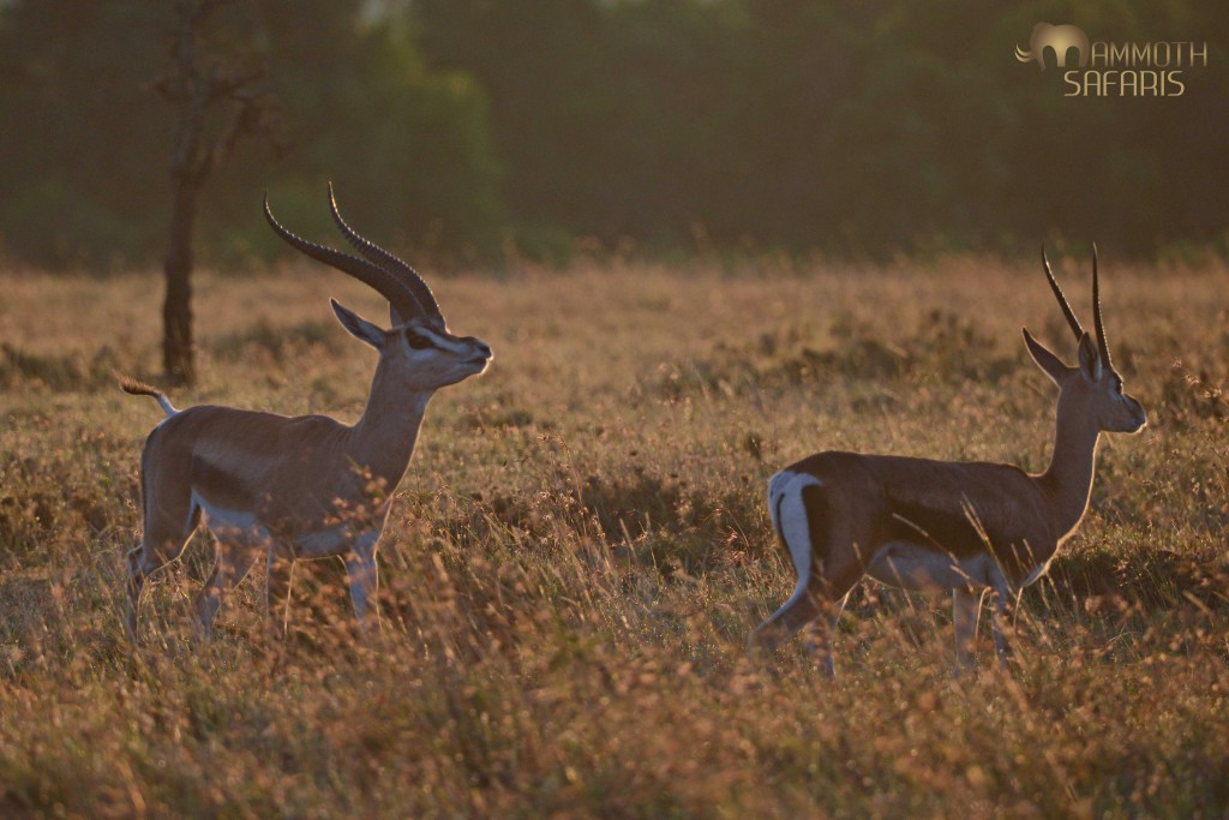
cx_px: 614
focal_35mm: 400
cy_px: 410
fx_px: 13657
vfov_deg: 3.4
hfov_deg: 5.2
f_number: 6.3
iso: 1000
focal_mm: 400
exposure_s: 1/1600
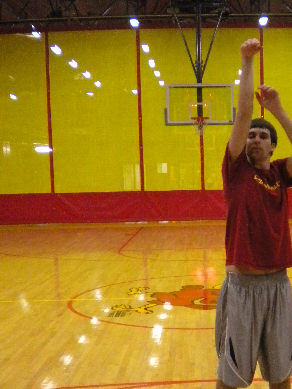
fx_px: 652
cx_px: 230
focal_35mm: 58
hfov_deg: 24.9
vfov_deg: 32.9
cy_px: 261
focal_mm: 6.3
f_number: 3.1
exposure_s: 1/52
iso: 800
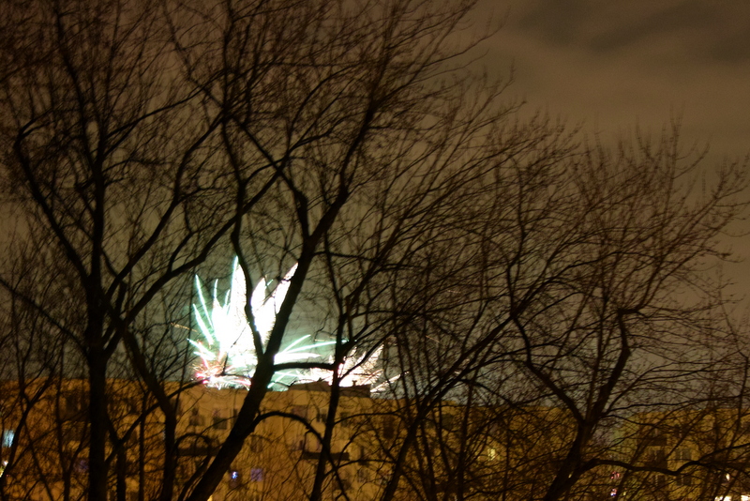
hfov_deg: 24.6
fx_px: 1719
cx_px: 375
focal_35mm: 82
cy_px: 250
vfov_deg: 16.6
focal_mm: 55
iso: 1600
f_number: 4.5
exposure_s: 1/1.6
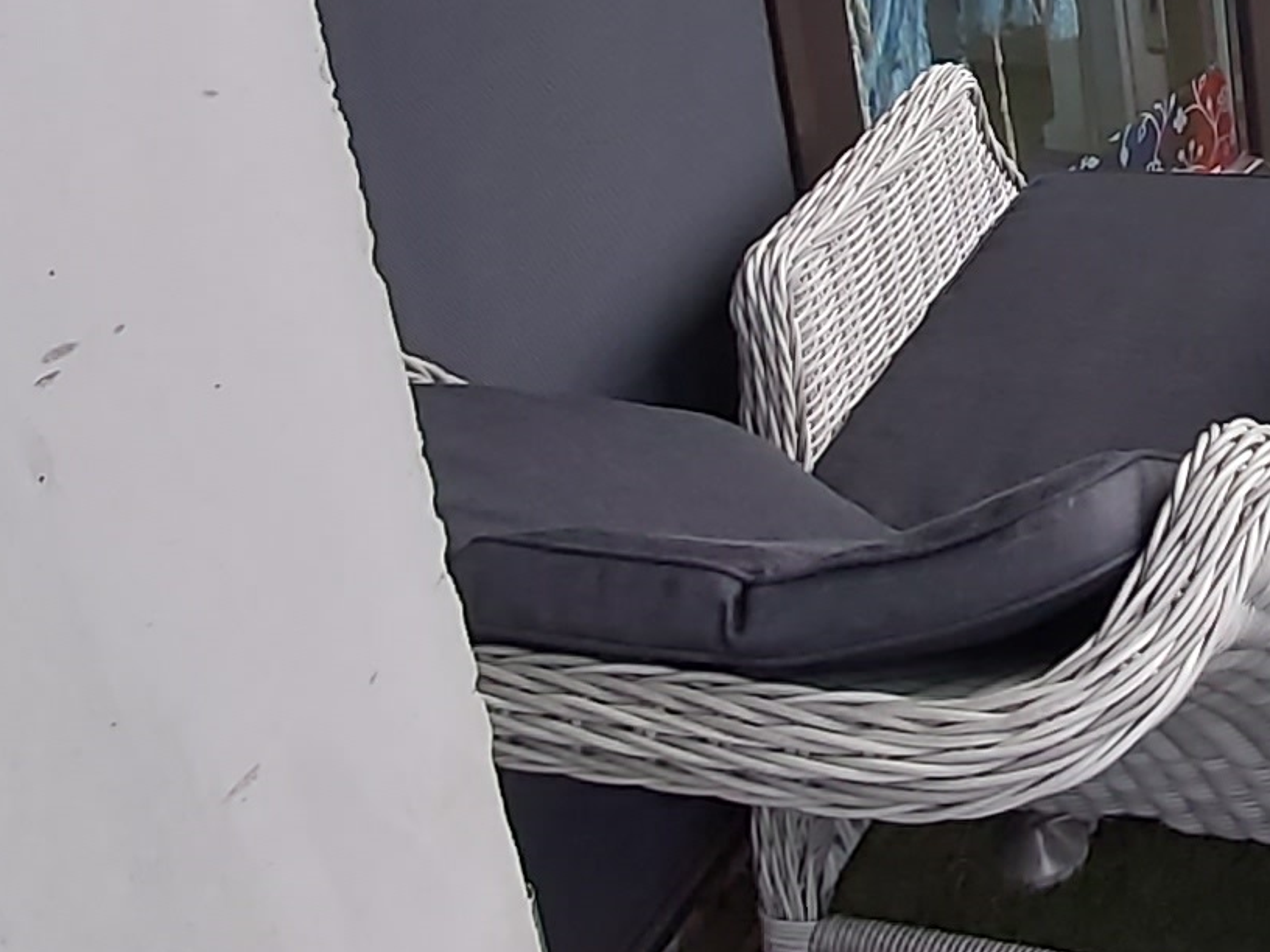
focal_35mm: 48
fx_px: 1761
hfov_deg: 33.9
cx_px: 1427
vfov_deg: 26.8
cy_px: -187
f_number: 2.2
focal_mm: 1.42
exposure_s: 1/100
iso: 64
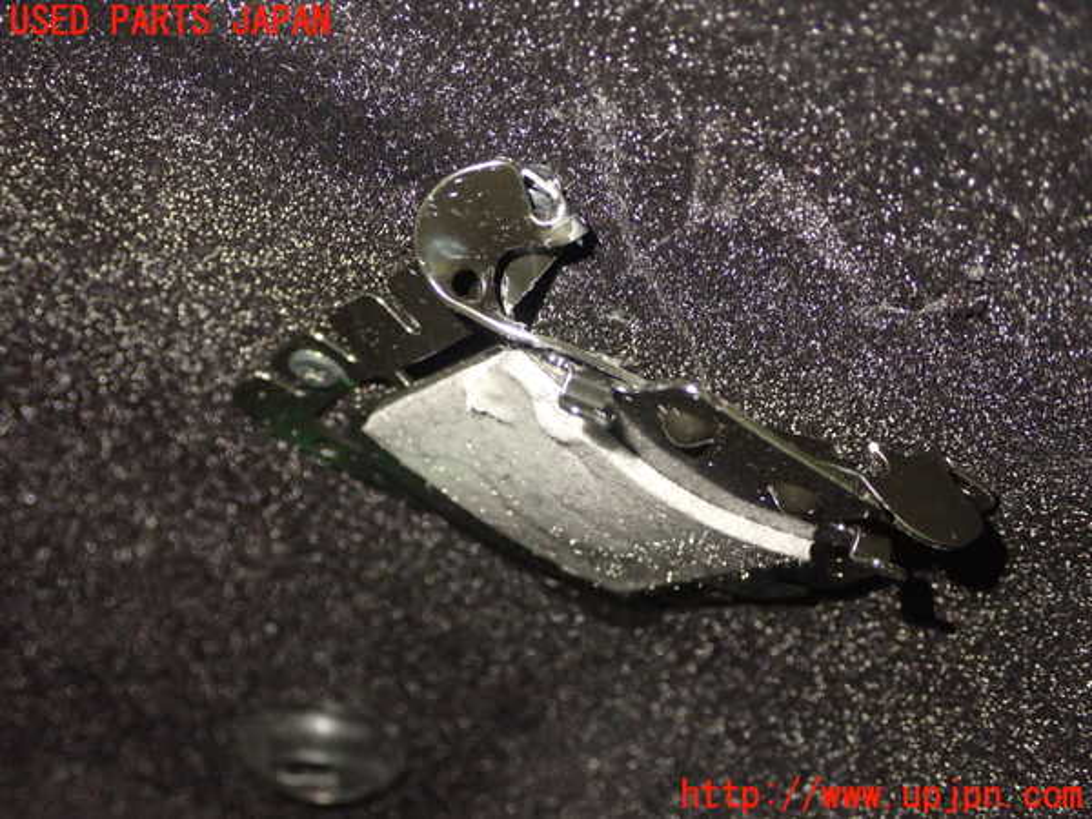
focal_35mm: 50
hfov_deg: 38.2
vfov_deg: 29.1
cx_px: 546
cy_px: 410
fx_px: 1577
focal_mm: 9.01
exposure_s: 1/13
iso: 1000
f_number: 3.2
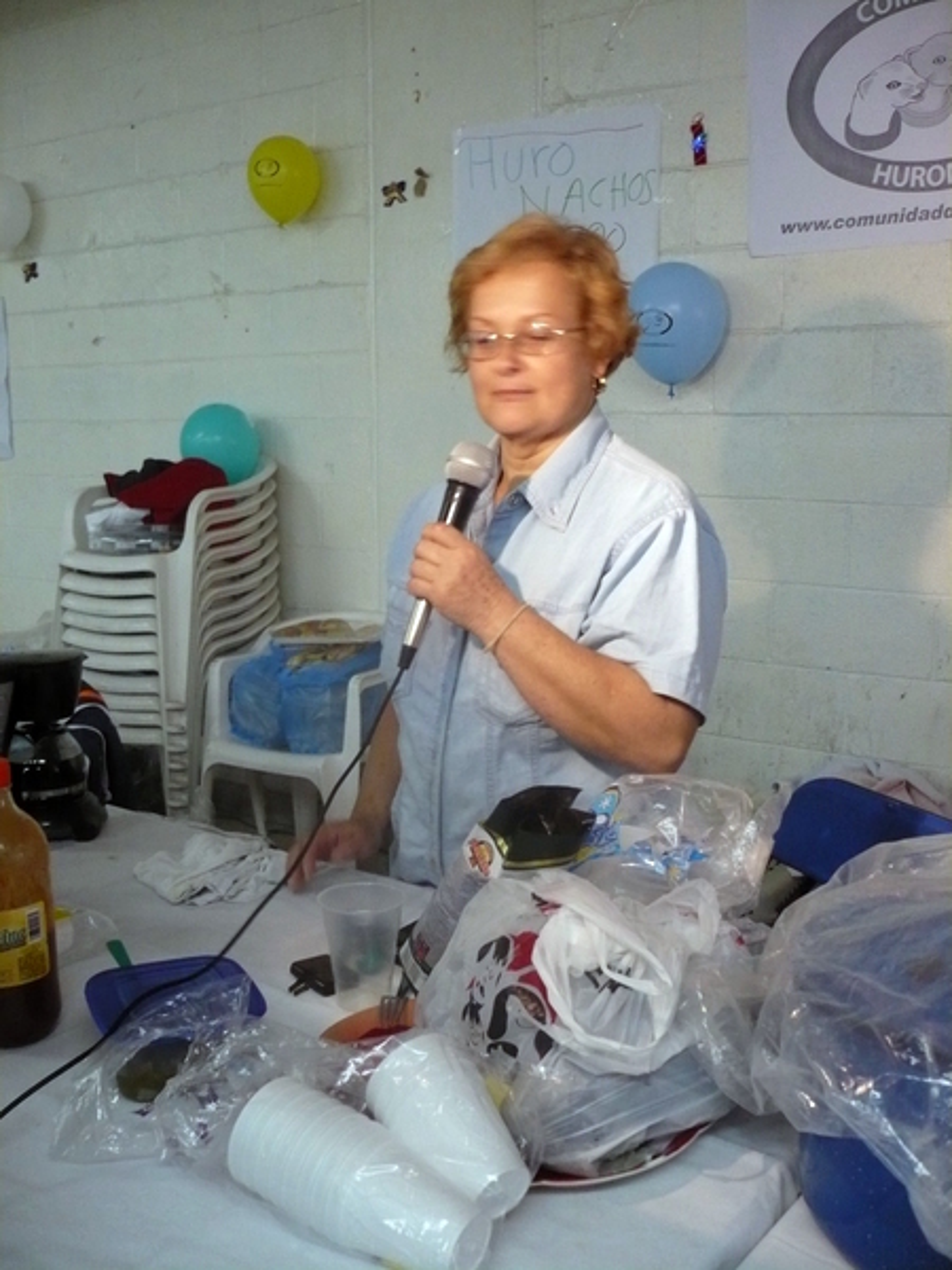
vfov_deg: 52.6
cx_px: 476
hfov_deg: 40.7
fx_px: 1283
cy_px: 635
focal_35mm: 35
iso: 320
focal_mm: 5.8
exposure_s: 1/30
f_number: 2.8
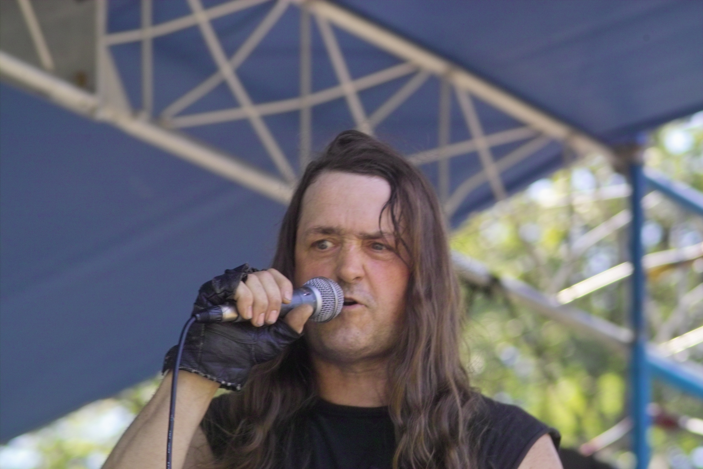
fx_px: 3495
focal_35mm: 179
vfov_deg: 7.7
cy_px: 234
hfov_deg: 11.5
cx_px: 352
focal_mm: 105
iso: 200
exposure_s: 1/180
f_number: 4
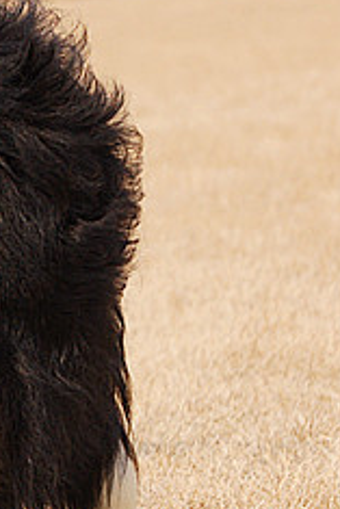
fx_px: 6135
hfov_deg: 3.2
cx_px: -292
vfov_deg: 4.8
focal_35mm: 434
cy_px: 302
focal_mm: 85
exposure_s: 1/500
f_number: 8
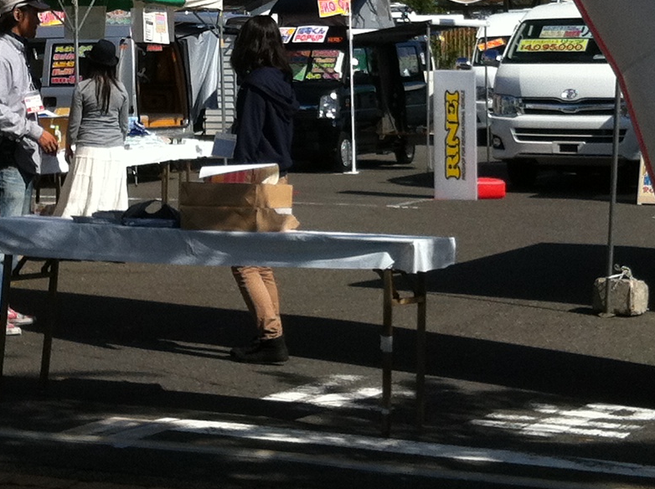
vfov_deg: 12.5
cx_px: 204
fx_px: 2192
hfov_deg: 16.9
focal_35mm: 116
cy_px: -41
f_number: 2.8
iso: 80
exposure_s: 1/1774
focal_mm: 3.85
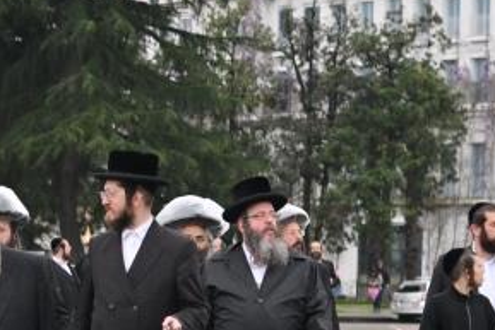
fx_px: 2435
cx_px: -113
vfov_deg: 7.7
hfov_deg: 11.4
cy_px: 398
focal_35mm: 177
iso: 800
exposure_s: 1/640
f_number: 4
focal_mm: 50
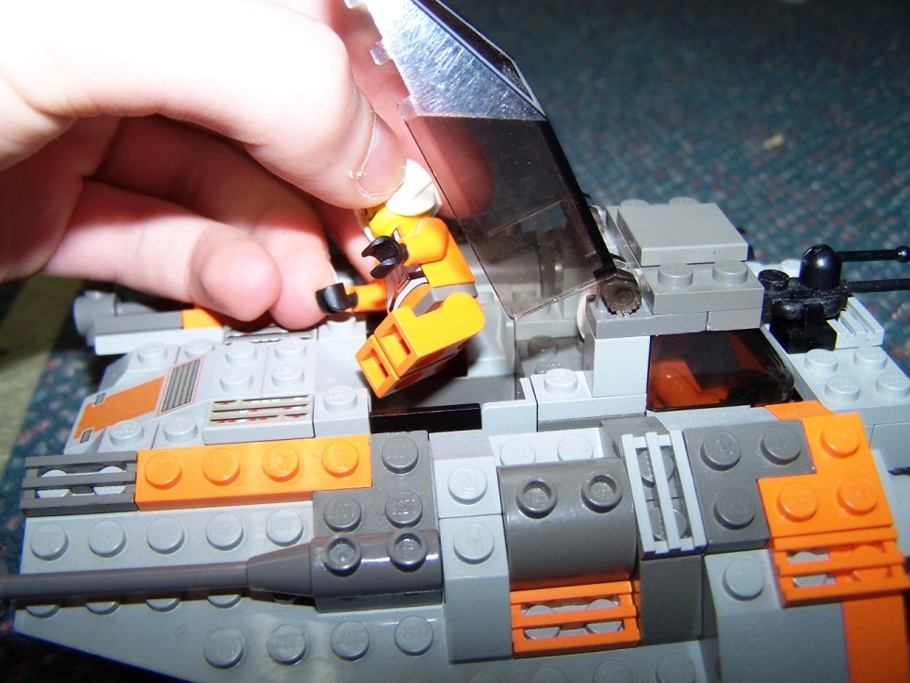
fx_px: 999
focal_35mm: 38
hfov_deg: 49.0
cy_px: 342
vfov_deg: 37.7
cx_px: 455
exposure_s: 1/60
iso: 80
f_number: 2.8
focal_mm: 6.3
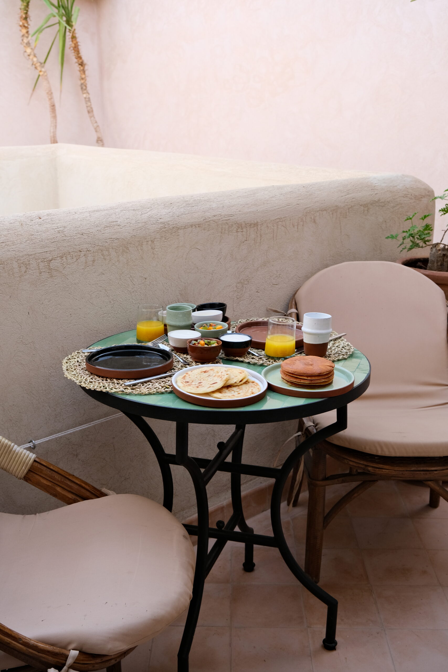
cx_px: 224
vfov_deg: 47.4
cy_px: 336
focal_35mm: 41
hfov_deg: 32.6
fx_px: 765
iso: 320
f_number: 5.6
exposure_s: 1/160
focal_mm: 27.5
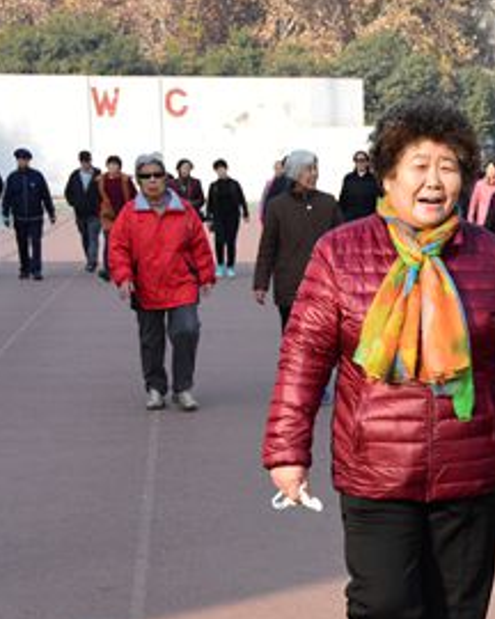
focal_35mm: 144
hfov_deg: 10.6
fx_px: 2637
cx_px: 522
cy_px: 440
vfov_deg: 13.4
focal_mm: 46
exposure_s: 1/1250
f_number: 8
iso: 1600
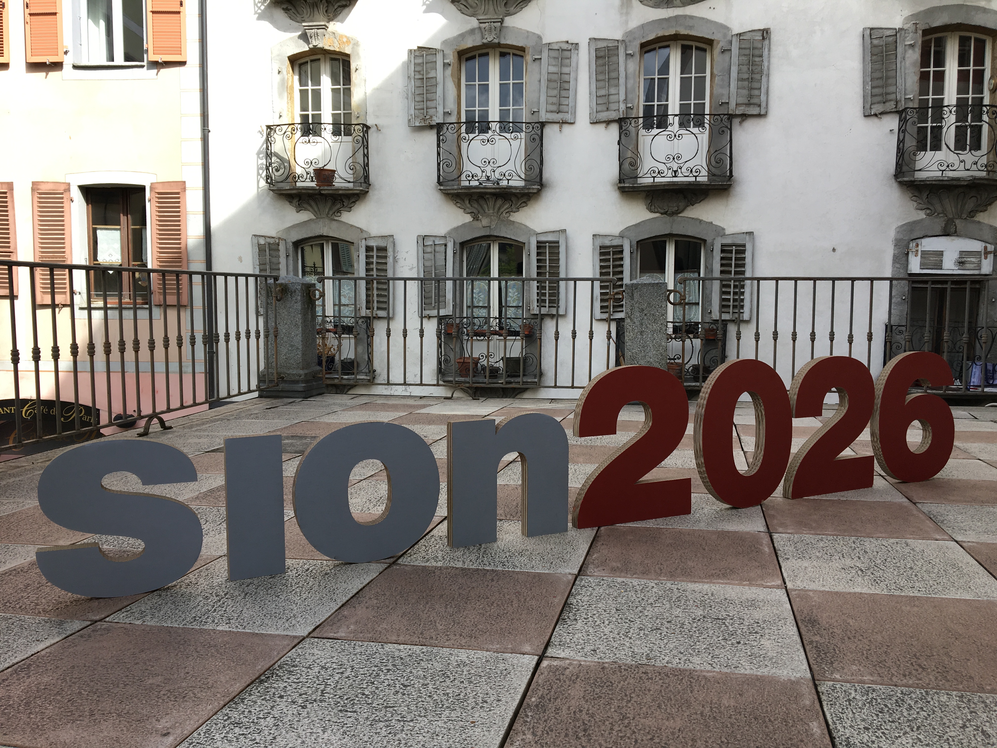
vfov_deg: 48.2
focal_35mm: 29
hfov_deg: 61.7
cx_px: 498
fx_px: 835
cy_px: 374
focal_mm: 4.15
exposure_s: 1/549
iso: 25
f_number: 2.2
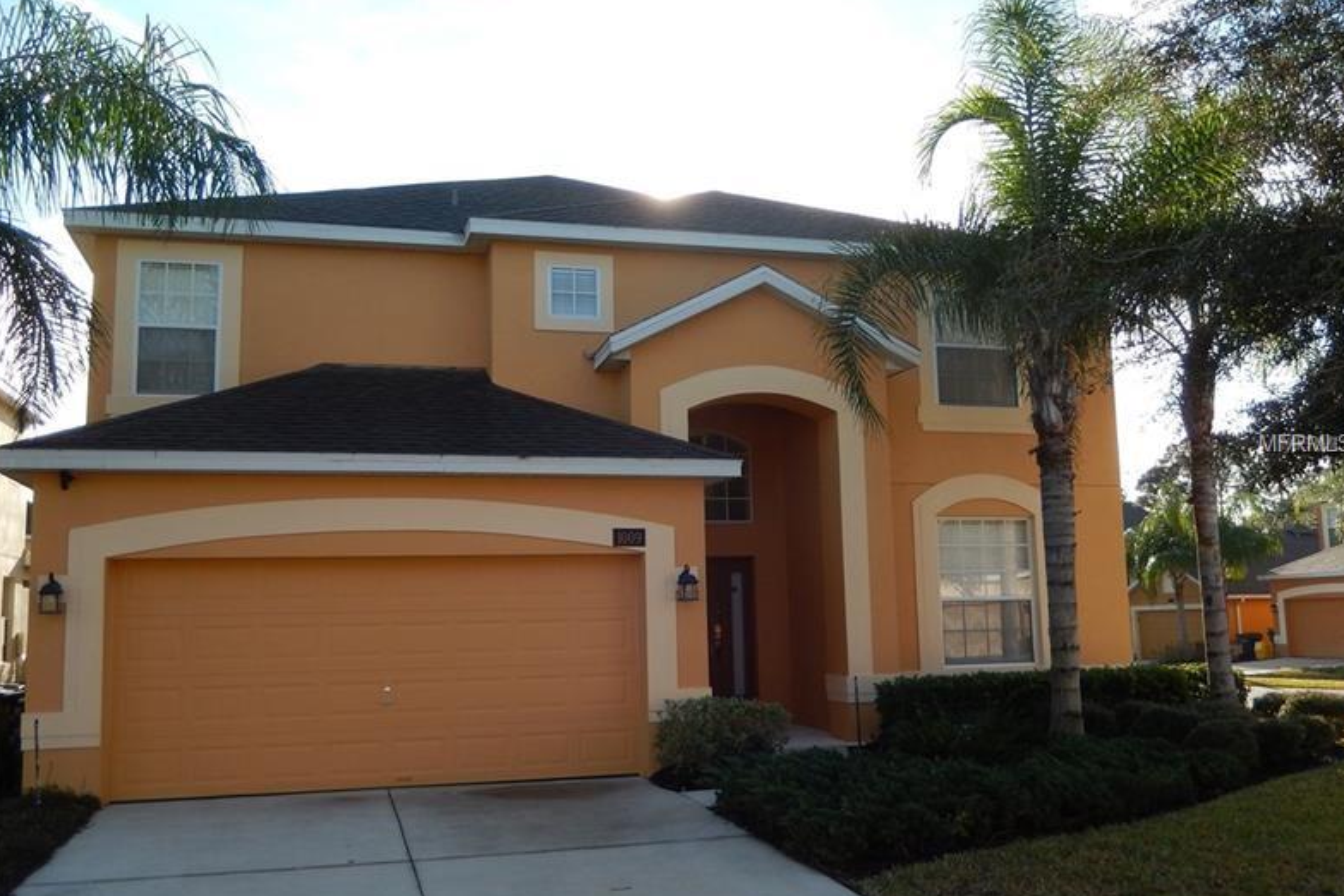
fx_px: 1269
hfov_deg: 55.8
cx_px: 676
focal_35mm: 34
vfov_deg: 38.9
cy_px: 445
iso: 125
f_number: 3.8
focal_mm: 5.7
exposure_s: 1/500
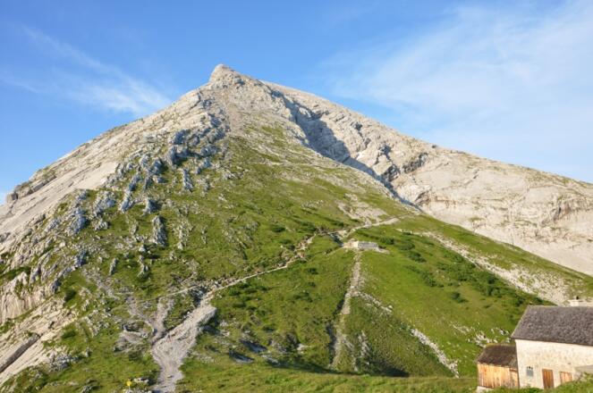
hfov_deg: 67.5
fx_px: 444
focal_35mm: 27
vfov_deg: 47.8
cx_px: 296
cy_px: 196
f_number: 9
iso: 200
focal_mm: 18
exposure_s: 1/125
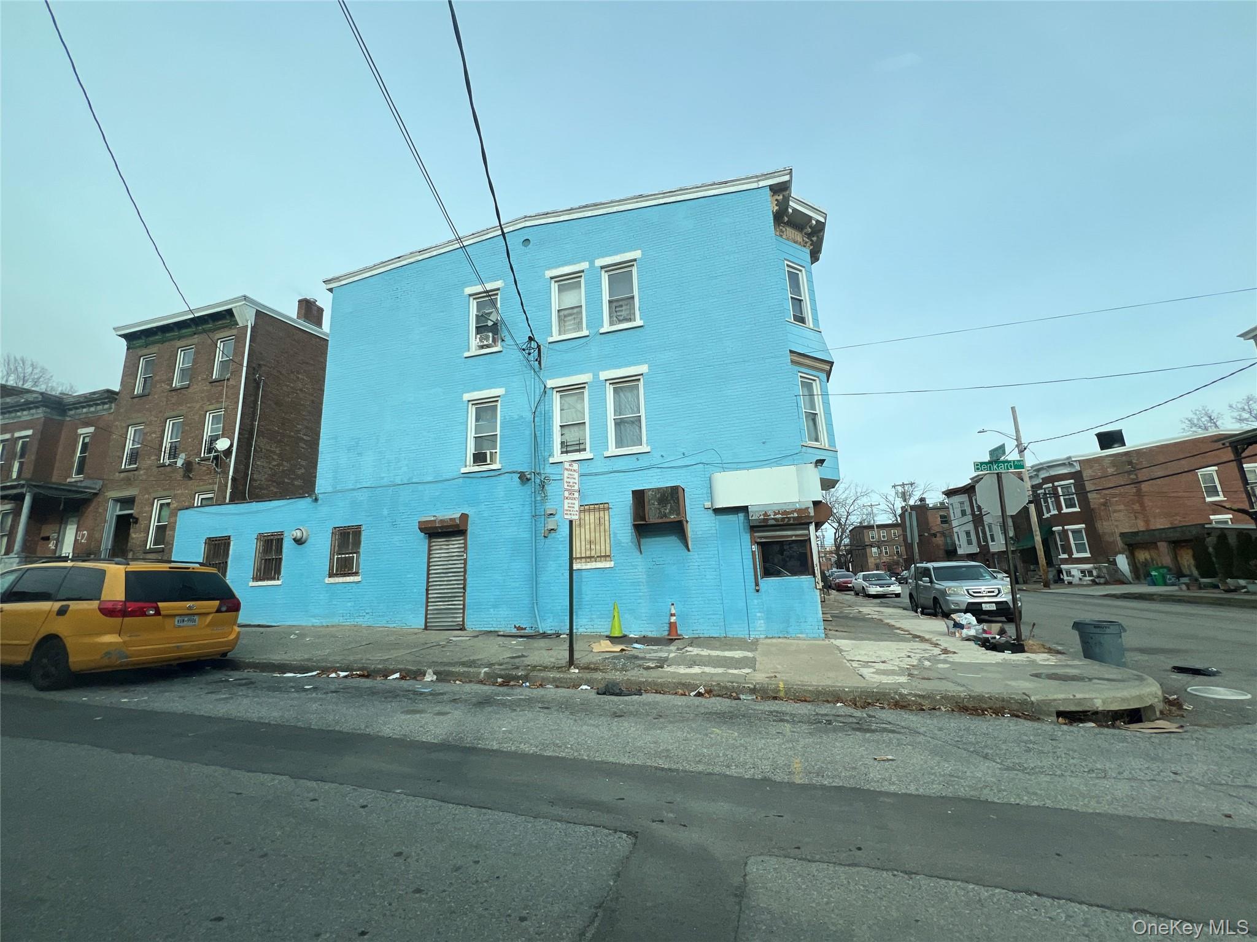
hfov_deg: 106.2
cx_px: 628
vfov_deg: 89.9
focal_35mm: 13
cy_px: 471
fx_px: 472
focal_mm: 1.57
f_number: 1.8
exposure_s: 1/1155
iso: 32
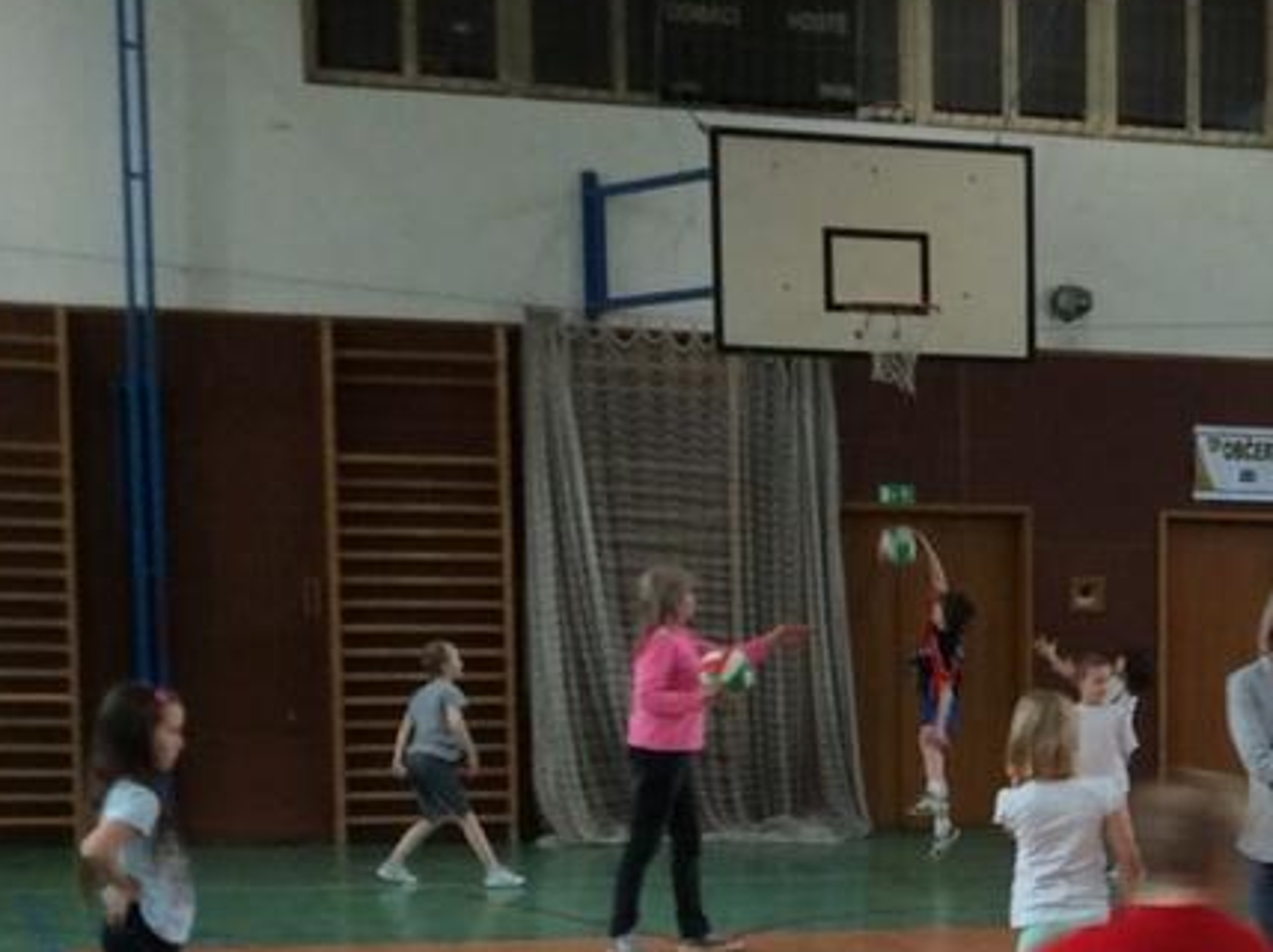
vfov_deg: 14.5
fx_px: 3673
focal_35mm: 100
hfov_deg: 18.8
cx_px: 1431
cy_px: 1016
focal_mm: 3.3
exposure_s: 1/33
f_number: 2.4
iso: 40
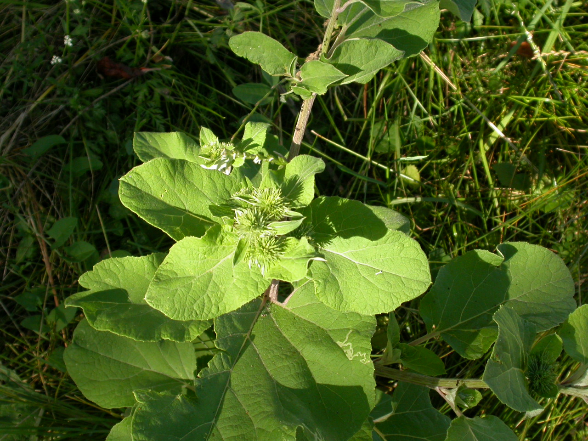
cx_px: 294
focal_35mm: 85
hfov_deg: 23.0
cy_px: 220
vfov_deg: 17.4
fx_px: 1444
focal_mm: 17.7
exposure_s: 1/142
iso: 100
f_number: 5.2
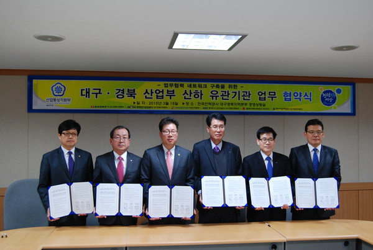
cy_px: 125
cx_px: 186
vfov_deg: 37.1
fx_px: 374
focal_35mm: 36
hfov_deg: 53.0
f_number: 4
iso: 400
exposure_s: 1/40
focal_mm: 24
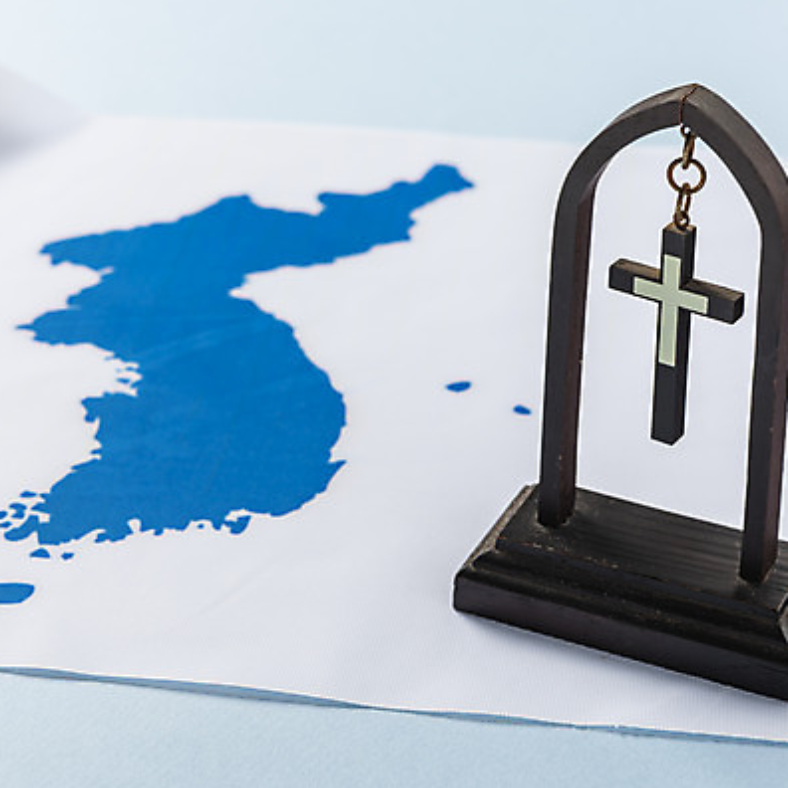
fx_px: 2318
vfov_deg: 19.3
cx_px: 423
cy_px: 396
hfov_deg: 19.3
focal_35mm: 90
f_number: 11
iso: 100
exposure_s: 1/125
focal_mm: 70
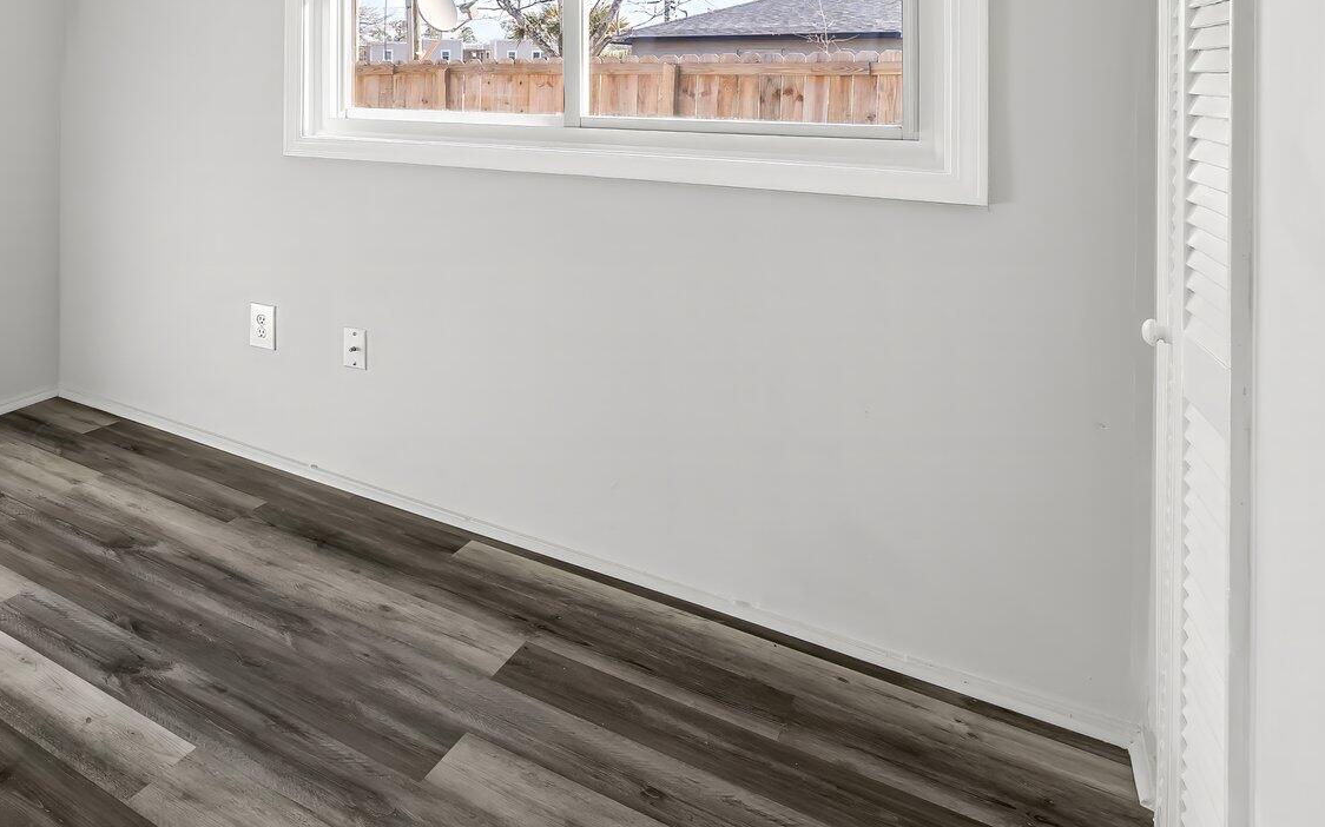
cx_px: 149
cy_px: 85
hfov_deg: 60.4
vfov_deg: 43.5
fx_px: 939
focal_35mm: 26
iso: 400
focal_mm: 14
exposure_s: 1/50
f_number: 8
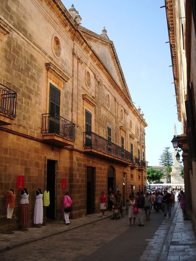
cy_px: 130
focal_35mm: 35
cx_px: 98
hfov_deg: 40.7
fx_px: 264
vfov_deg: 52.6
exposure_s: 1/200
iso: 50
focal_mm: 5.8
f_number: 4.3
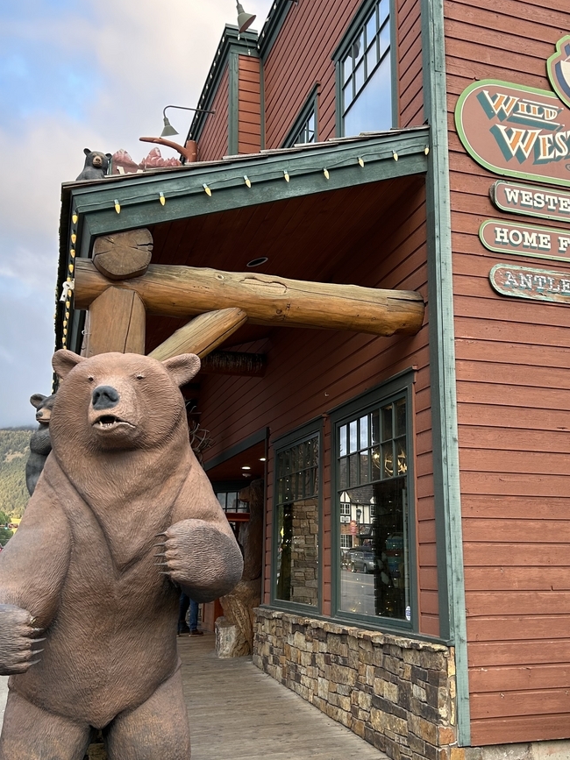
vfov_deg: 51.4
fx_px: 791
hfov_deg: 39.5
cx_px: 330
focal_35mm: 36
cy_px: 392
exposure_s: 1/166
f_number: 1.5
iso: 64
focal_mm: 5.7
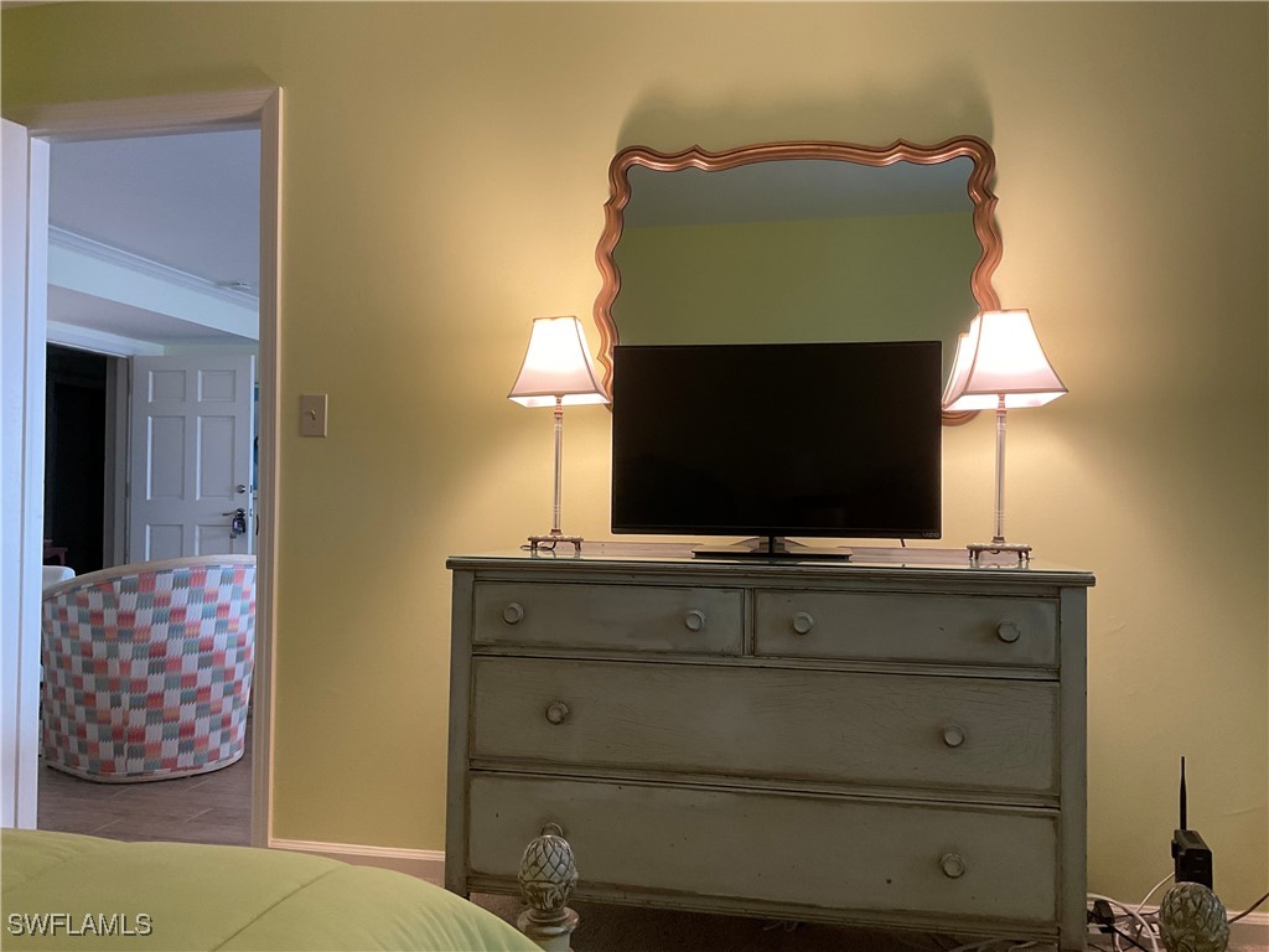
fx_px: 1063
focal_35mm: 29
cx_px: 634
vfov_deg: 48.2
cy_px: 476
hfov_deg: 61.7
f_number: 1.8
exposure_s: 1/60
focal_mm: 3
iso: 80
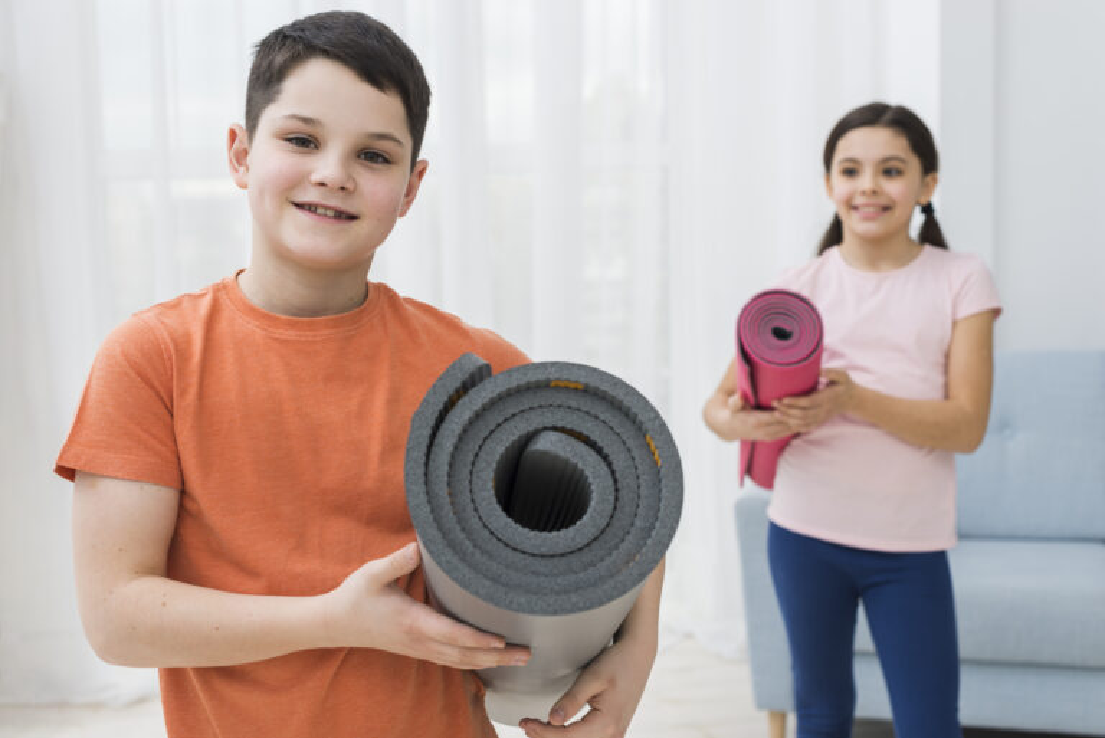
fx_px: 1536
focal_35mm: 50
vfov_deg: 27.0
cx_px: 552
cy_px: 369
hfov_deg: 39.6
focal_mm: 50
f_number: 5
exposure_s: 1/160
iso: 400
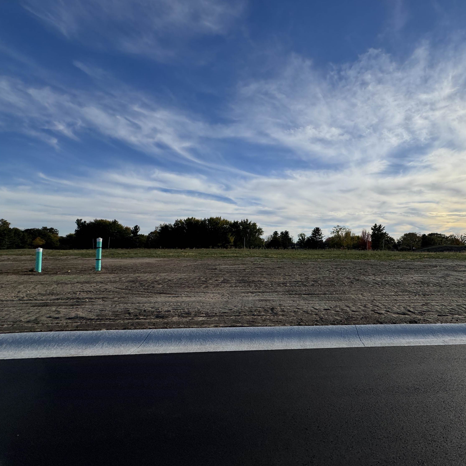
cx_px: 317
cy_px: 226
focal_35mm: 17
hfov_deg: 80.6
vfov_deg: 83.9
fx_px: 259
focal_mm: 2.22
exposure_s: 1/3390
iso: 50
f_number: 2.2
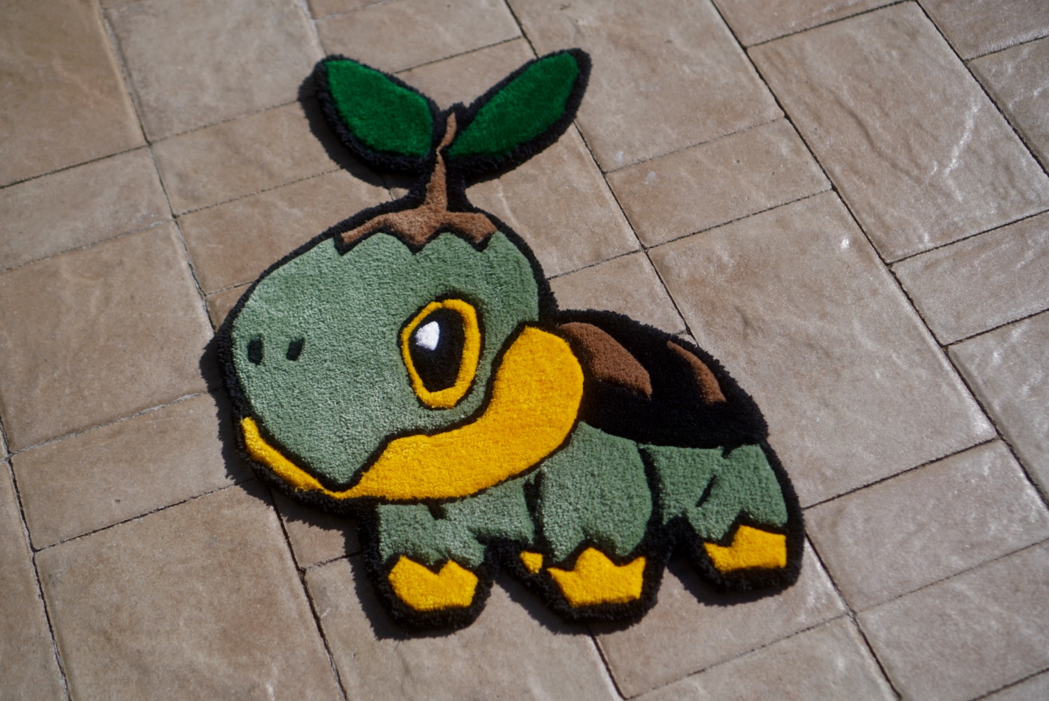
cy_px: 350
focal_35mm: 52
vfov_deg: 25.8
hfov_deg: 37.8
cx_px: 524
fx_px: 1531
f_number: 2.5
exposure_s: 1/3200
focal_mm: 35
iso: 100
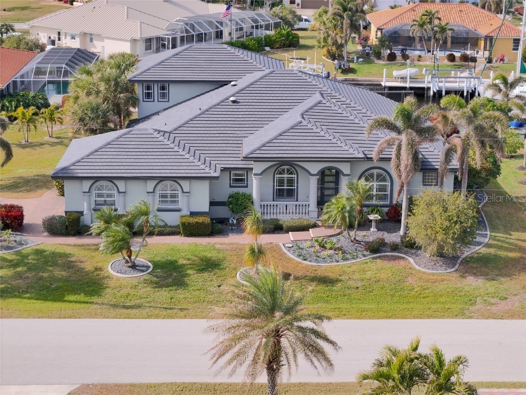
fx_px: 1064
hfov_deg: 27.8
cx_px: 263
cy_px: 198
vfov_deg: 21.0
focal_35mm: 70
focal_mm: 19.35
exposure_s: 1/160
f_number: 2.8
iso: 120
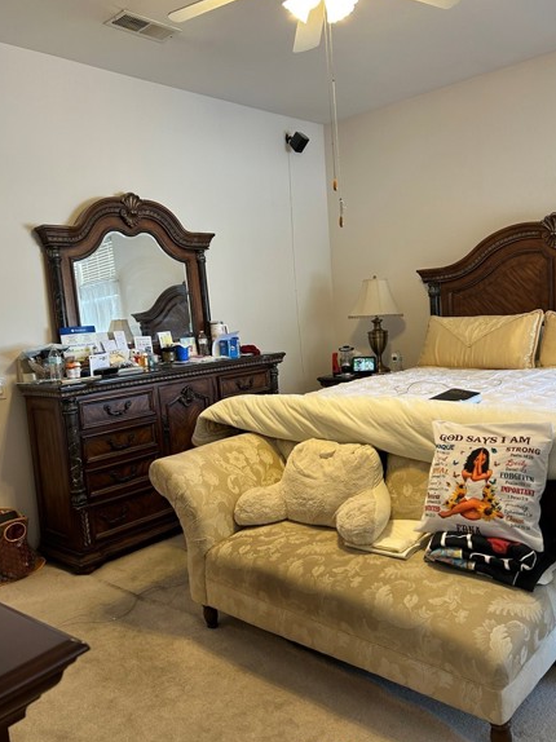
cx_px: 275
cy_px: 362
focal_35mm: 29
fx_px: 622
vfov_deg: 61.7
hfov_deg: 48.2
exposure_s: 1/60
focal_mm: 5.7
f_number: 1.5
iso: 100
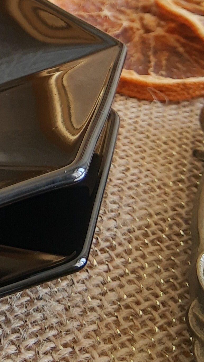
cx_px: -141
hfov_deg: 13.1
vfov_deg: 23.4
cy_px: -45
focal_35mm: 85
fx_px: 817
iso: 94
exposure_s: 1/100
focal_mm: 3.95
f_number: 1.8
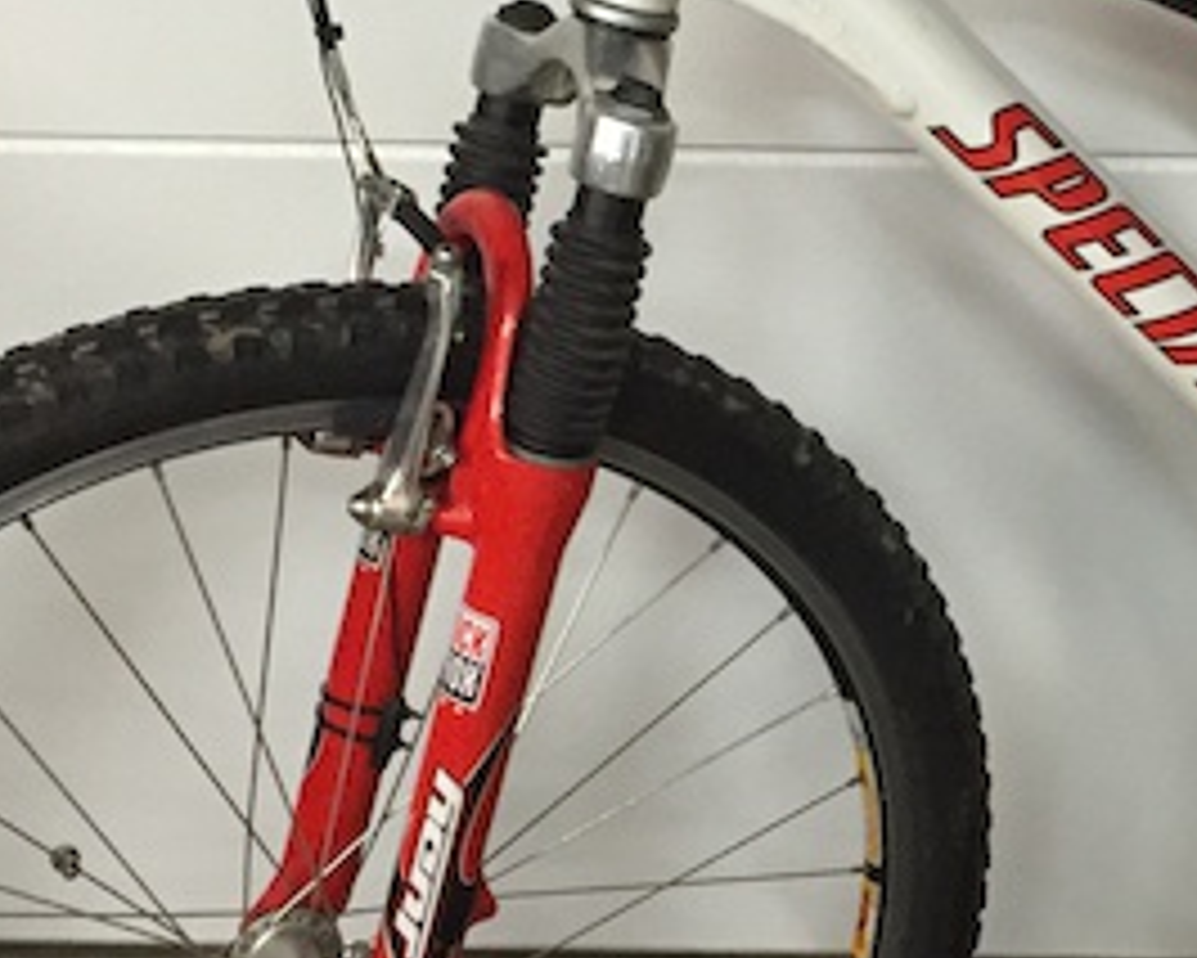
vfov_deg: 18.1
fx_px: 3012
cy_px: 427
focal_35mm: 85
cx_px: 1238
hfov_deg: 21.6
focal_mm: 4.15
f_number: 2.2
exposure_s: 1/30
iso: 250
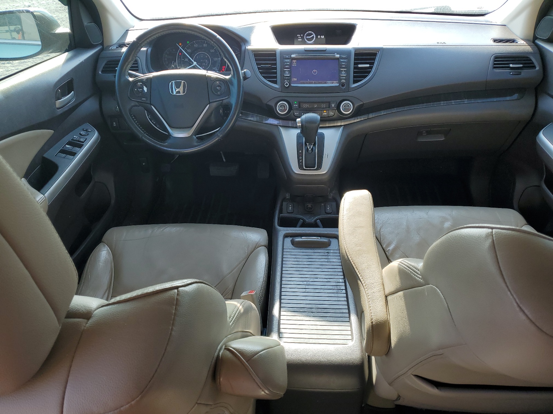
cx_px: 276
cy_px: 207
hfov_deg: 67.3
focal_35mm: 26
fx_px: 415
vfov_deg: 53.1
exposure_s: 1/286
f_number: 1.5
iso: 50
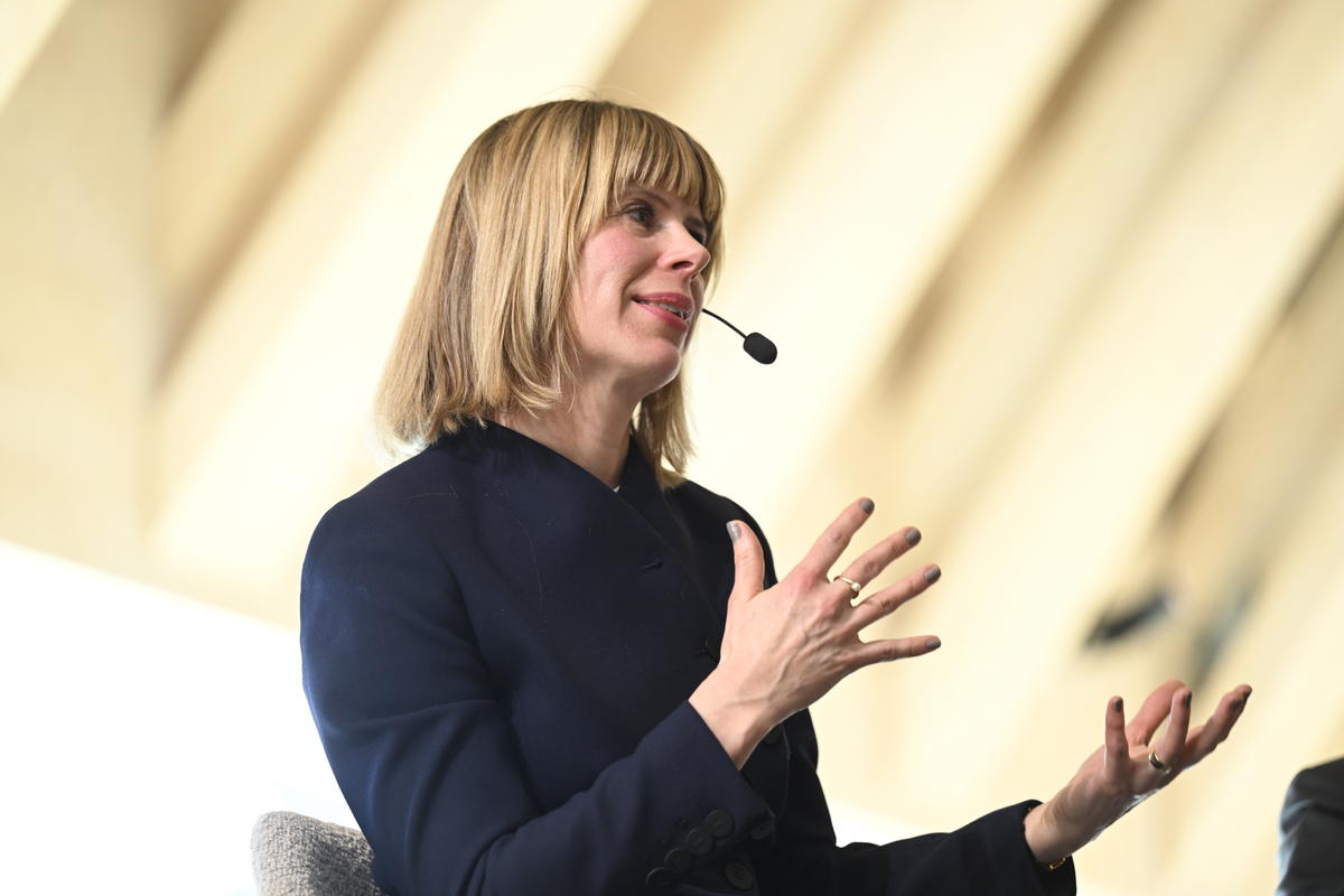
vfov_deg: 9.8
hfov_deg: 14.7
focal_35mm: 140
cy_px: 448
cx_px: 672
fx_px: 5226
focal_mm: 140
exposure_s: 1/320
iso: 1000
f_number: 2.8
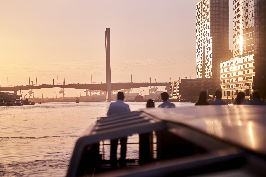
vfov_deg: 16.1
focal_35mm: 85
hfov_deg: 23.9
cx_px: 133
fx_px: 628
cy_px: 88
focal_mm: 85
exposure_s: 1/8000
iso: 640
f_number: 1.4
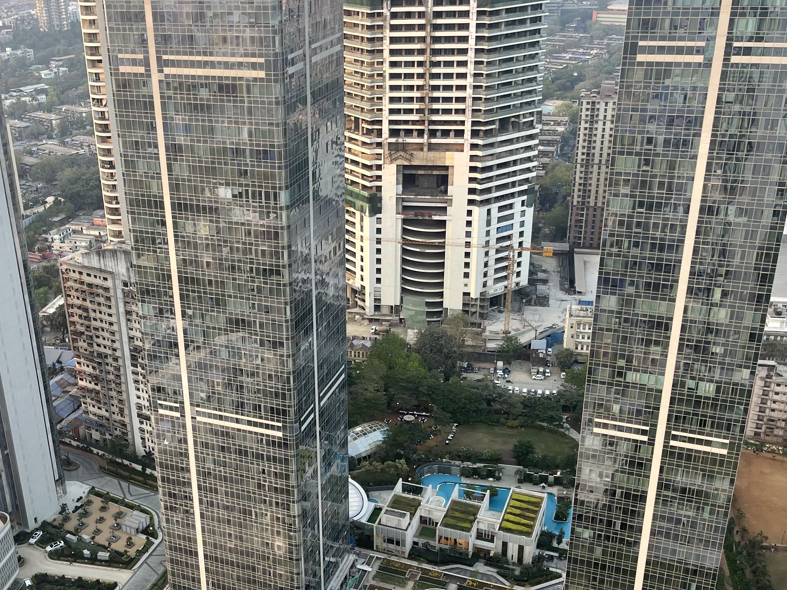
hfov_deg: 44.2
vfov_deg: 34.3
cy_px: 327
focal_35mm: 42
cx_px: 272
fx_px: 955
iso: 32
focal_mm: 5.1
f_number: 1.6
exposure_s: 1/121
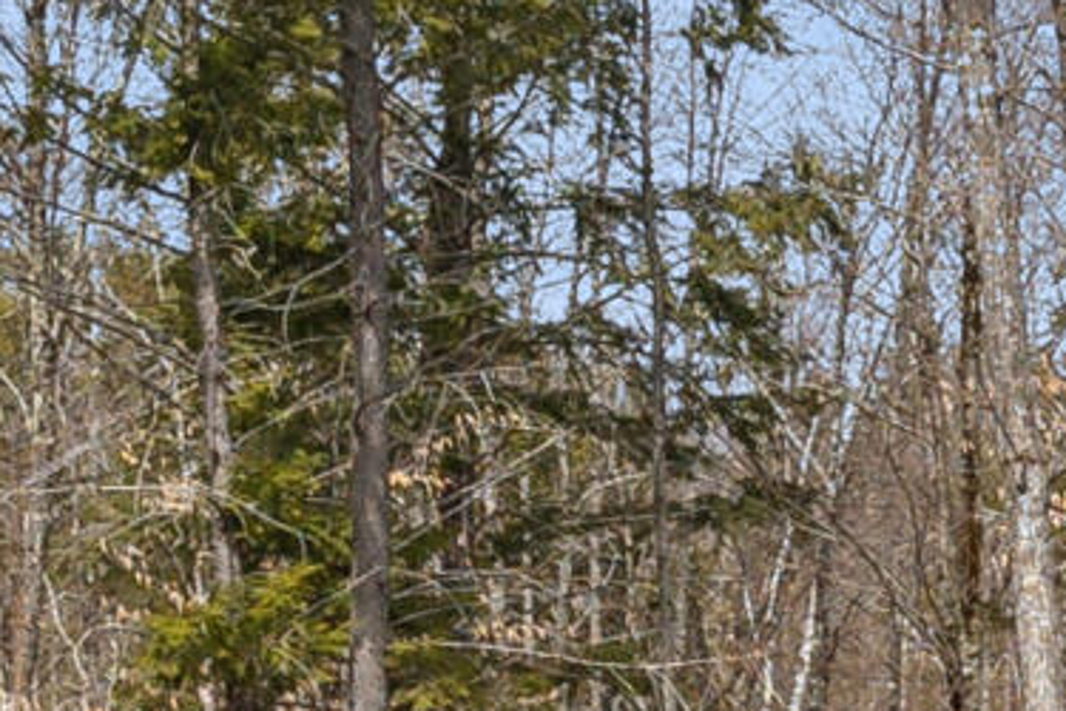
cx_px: 3121
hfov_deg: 7.6
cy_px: 934
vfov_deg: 5.7
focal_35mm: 240
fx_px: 7106
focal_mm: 30
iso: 320
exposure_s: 1/800
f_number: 7.1
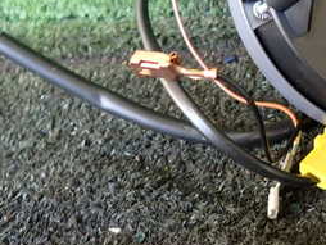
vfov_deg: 23.2
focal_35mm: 59
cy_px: -33
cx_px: 281
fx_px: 556
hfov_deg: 31.4
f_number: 2
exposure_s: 1/50
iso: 200
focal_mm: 4.5
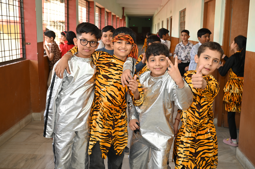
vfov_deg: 31.9
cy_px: 84
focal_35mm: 42
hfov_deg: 46.4
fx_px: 297
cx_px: 128
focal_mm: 42
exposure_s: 1/125
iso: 500
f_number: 6.3
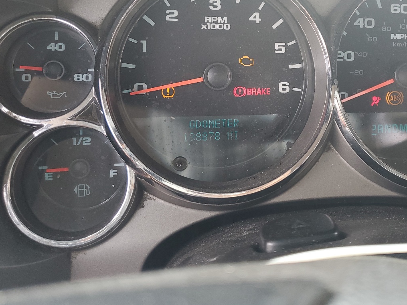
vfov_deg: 34.3
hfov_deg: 45.0
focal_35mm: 41
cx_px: 278
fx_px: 482
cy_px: 72
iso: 70
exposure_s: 1/120
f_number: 1.5
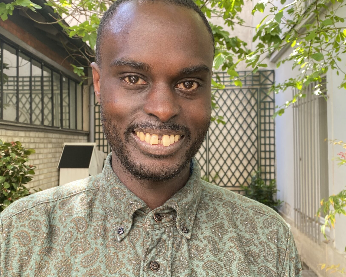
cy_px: 145
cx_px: 150
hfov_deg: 45.7
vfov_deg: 37.3
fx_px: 410
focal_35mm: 40
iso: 64
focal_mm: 4.25
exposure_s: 1/121
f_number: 1.8
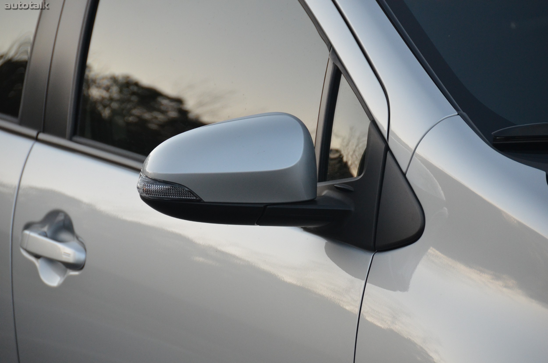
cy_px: 182
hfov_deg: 6.9
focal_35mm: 300
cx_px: 274
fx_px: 4557
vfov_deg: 4.6
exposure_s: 1/500
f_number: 5.6
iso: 1400
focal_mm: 200
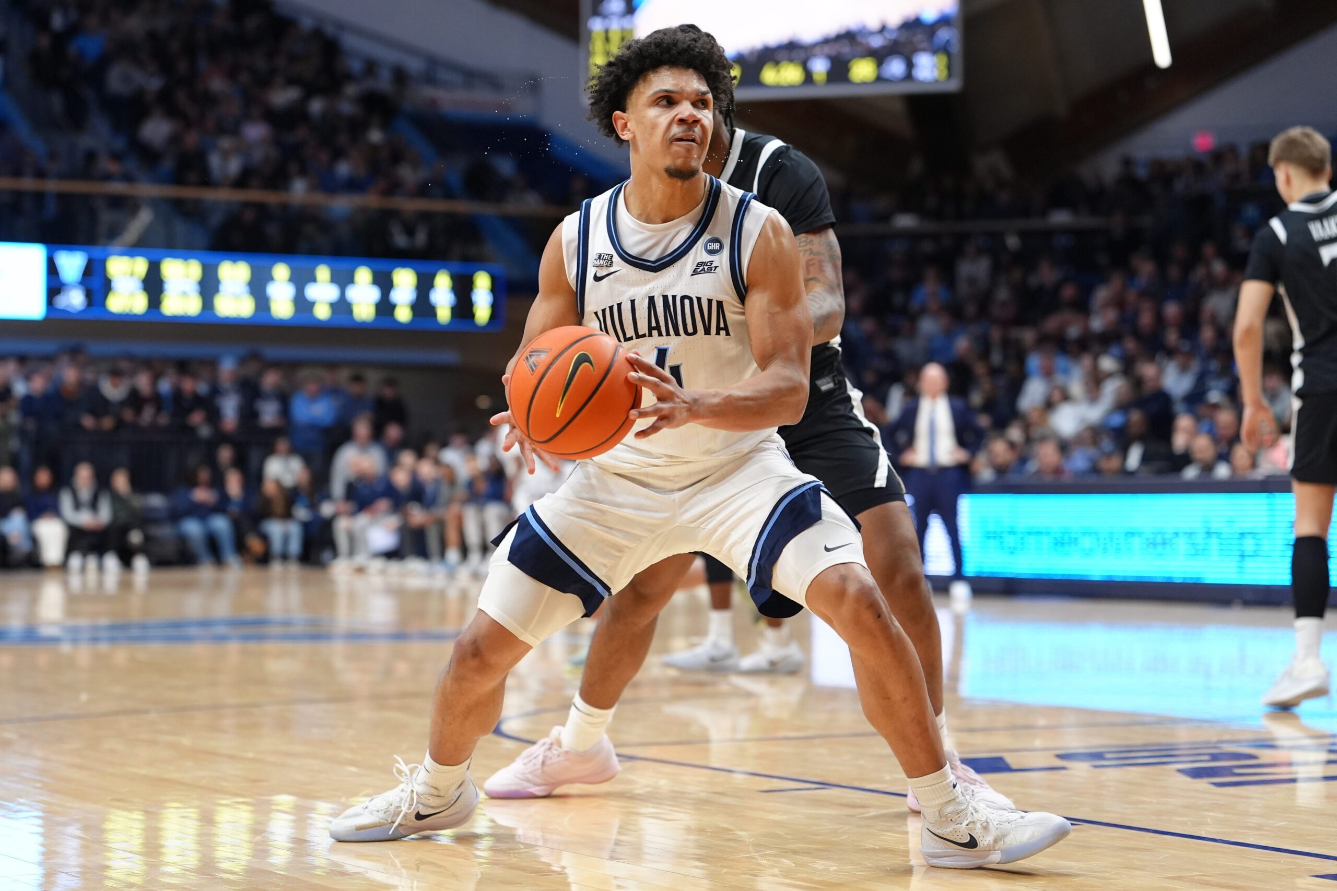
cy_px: 446
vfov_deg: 20.0
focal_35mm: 68
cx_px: 668
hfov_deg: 29.7
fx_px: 2525
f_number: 2.2
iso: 2500
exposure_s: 1/2000
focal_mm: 68
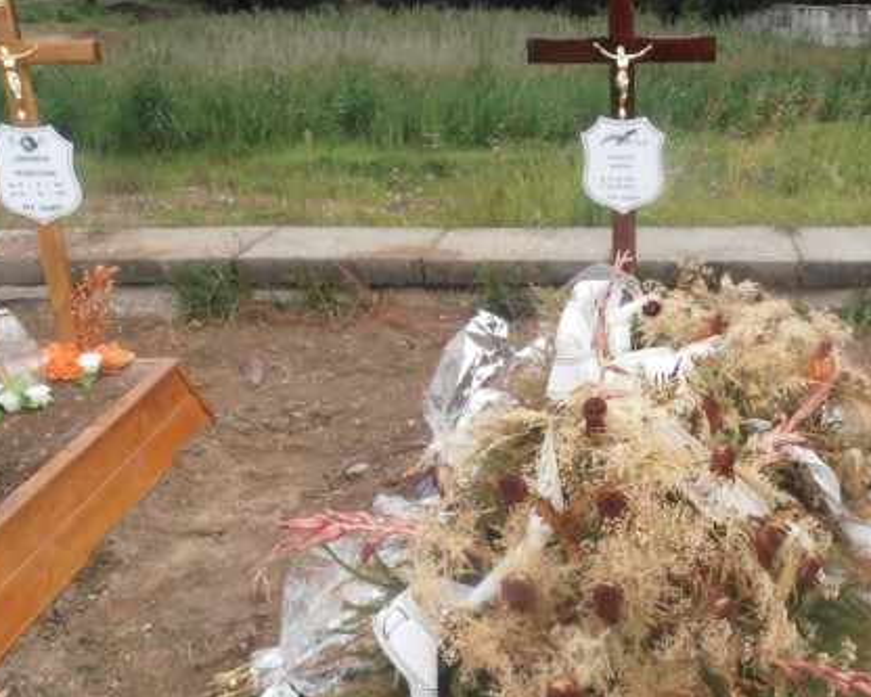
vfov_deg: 40.9
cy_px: 433
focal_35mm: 36
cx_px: 641
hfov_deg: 48.5
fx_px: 928
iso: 80
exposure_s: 1/80
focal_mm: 4.2
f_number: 7.9
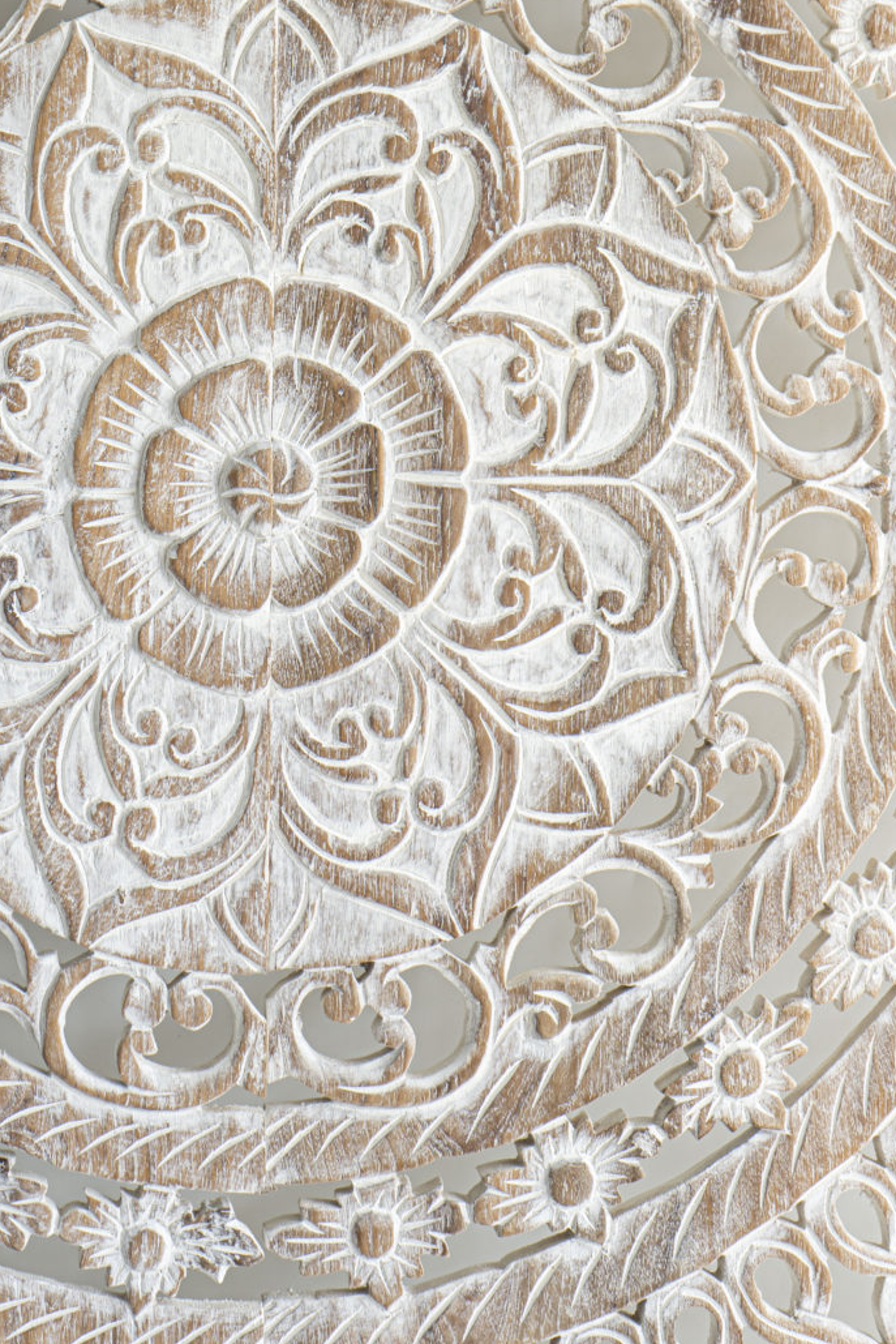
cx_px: 256
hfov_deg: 17.2
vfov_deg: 25.6
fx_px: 2948
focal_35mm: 79
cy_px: 492
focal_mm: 53
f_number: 5.6
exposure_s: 1/50
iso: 320
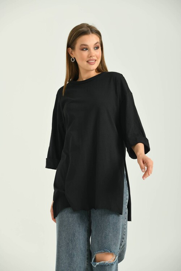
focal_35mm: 130
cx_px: 90
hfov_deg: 10.5
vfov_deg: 15.8
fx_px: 980
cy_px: 136
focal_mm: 130
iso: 100
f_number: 6.3
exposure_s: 1/160
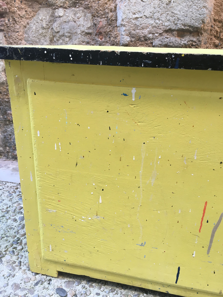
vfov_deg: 61.7
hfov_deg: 48.2
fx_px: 249
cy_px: 148
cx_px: 112
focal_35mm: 29
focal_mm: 4.15
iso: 40
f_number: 2.2
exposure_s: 1/33
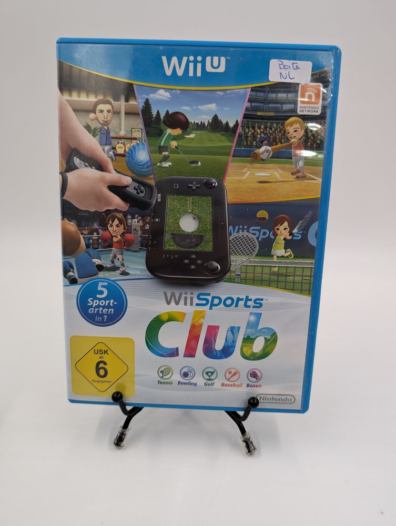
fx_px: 365
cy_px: 263
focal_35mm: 24
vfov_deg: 71.5
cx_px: 198
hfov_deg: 56.9
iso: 51
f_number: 1.68
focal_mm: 6.9
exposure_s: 1/43.1
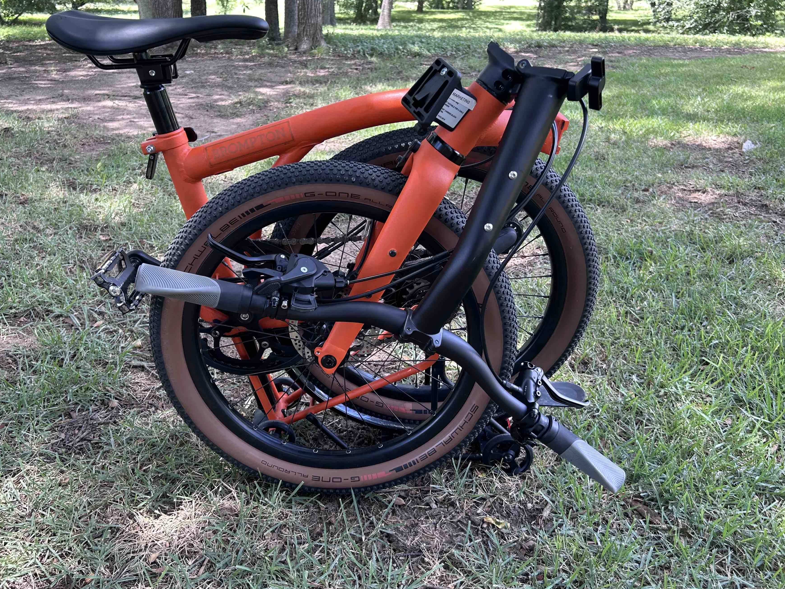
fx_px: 680
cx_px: 357
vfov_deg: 46.7
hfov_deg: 59.9
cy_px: 262
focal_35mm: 30
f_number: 1.5
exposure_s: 1/121
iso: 32
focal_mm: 5.7
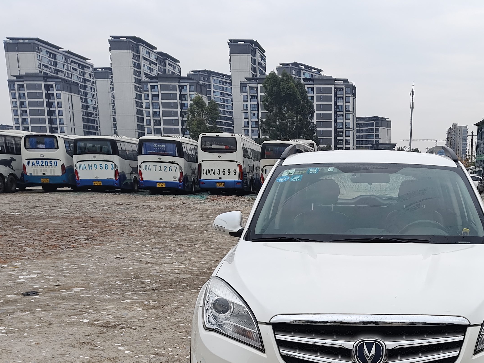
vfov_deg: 31.1
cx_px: 368
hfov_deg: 41.6
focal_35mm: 44
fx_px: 615
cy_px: 338
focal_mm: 5.56
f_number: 1.88
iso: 85
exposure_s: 1/100
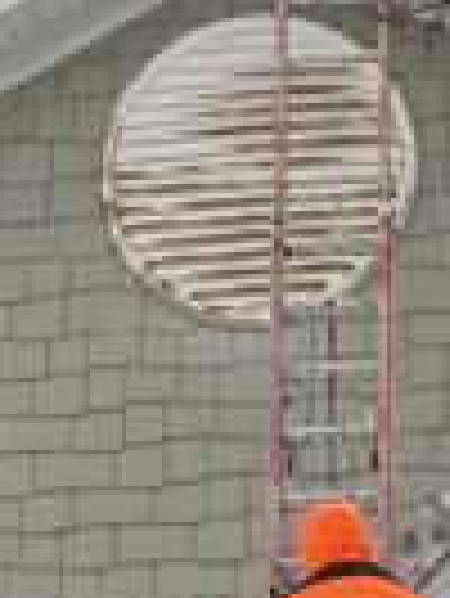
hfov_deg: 3.7
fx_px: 6939
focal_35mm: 401
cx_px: 1134
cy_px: 1169
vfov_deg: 4.9
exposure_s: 1/275
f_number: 1.6
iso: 32
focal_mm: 5.96
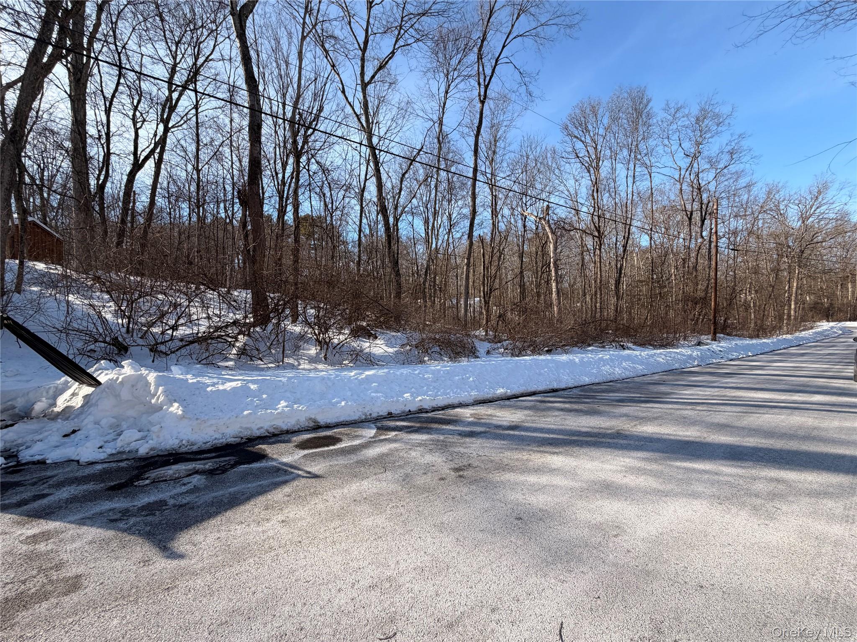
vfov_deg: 85.7
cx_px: 428
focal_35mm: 14
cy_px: 321
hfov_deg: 102.1
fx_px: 347
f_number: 2.2
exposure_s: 1/770
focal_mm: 2.22
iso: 40
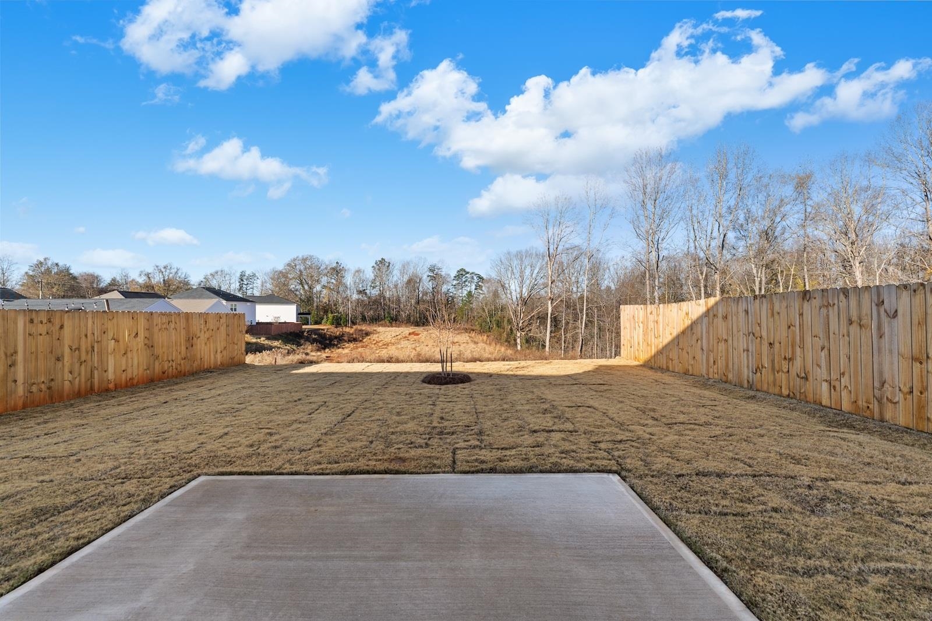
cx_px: 466
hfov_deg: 104.3
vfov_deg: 81.2
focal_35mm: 14
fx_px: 362
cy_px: 310
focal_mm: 14
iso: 400
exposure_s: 1/125
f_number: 5.6
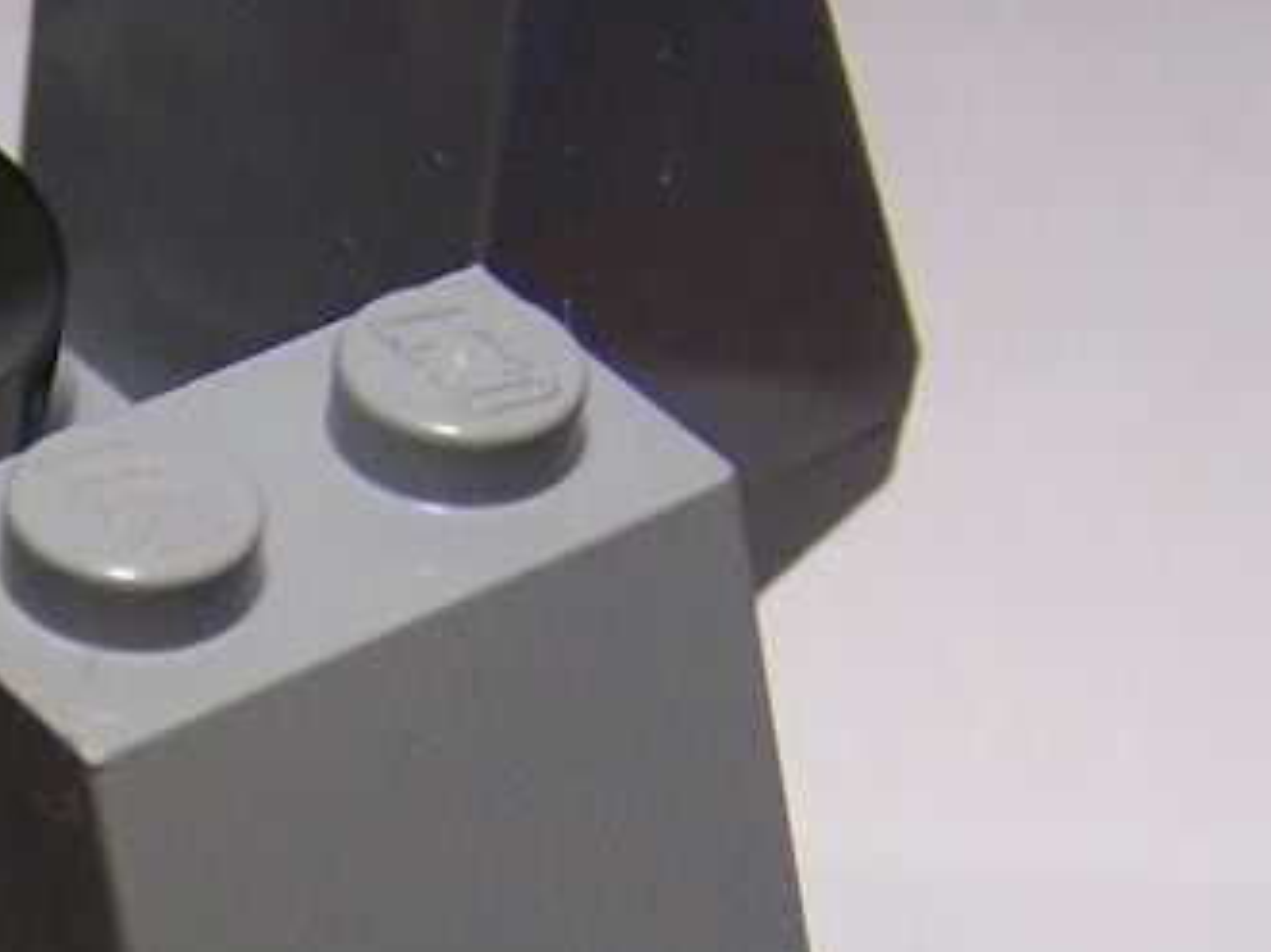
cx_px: -219
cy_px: 1194
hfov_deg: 11.3
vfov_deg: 8.5
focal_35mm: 172
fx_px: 6313
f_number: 2.8
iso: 80
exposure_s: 1/60
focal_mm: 6.3
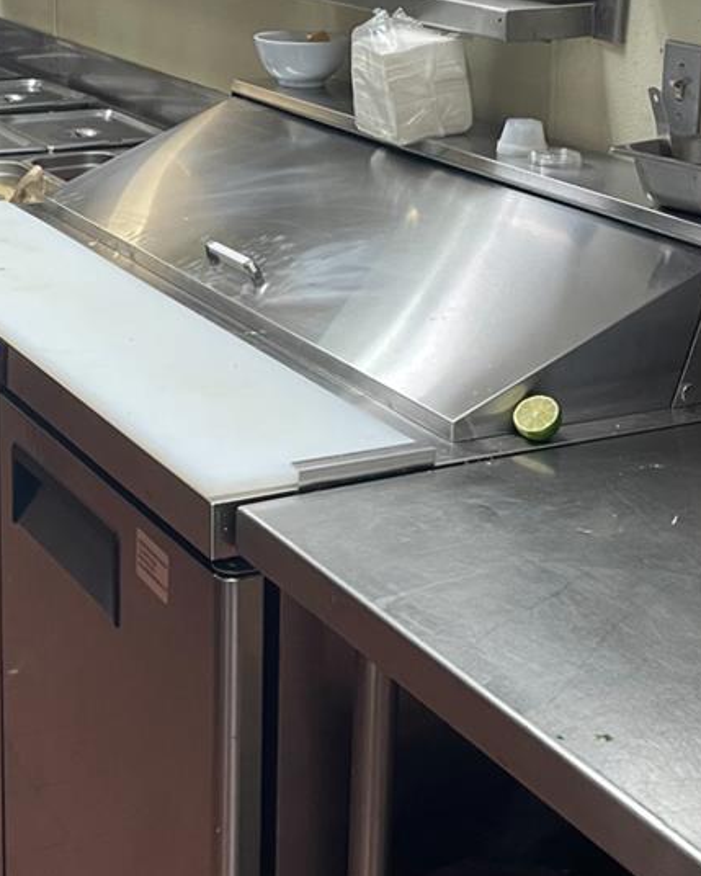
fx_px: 1841
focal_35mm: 71
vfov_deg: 26.4
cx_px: 205
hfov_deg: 21.4
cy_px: 226
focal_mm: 4.2
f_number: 1.6
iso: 125
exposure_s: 1/60
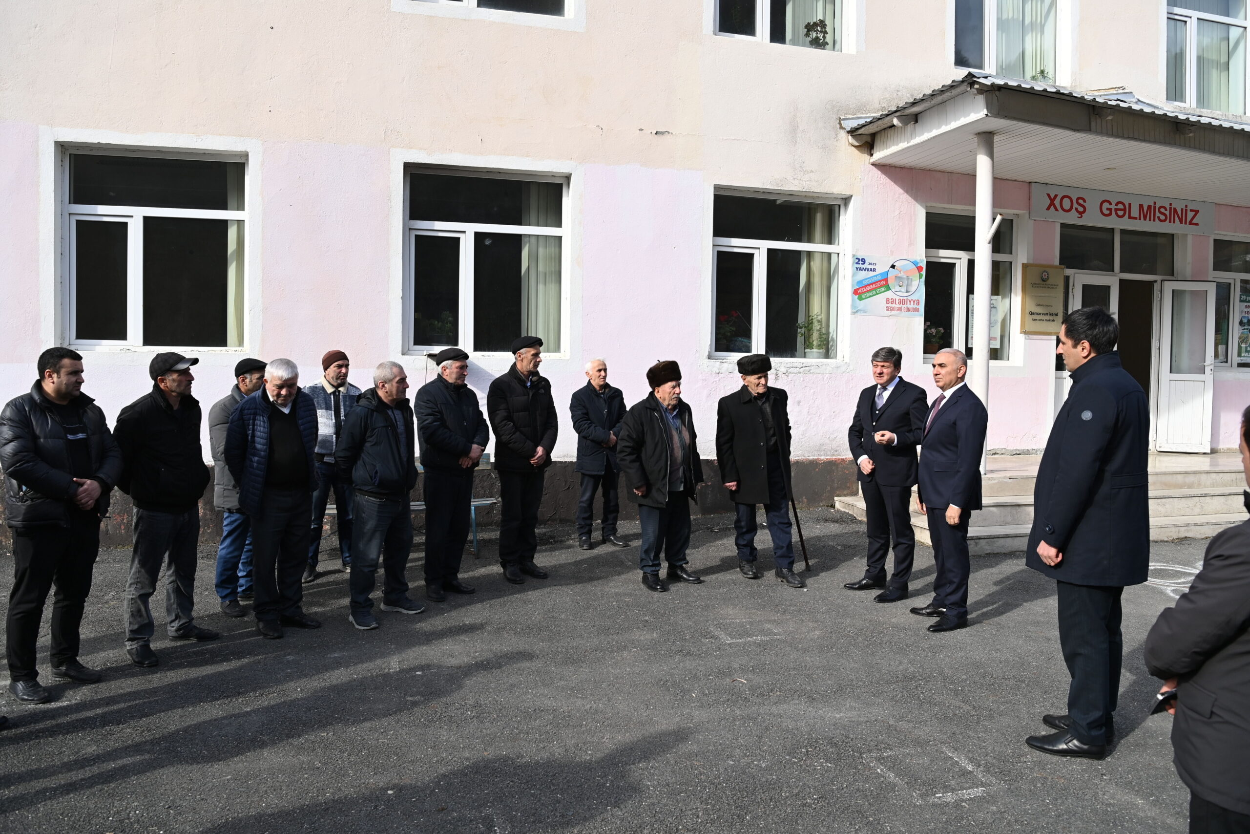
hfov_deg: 73.7
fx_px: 833
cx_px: 625
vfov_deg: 53.1
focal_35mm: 24
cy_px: 417
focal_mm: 24
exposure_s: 1/640
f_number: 6.3
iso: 320
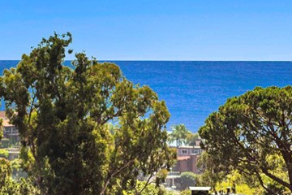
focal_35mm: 484
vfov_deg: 2.8
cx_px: 39
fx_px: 3925
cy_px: 42
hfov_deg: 4.3
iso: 160
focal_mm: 170
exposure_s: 1/640
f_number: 7.1
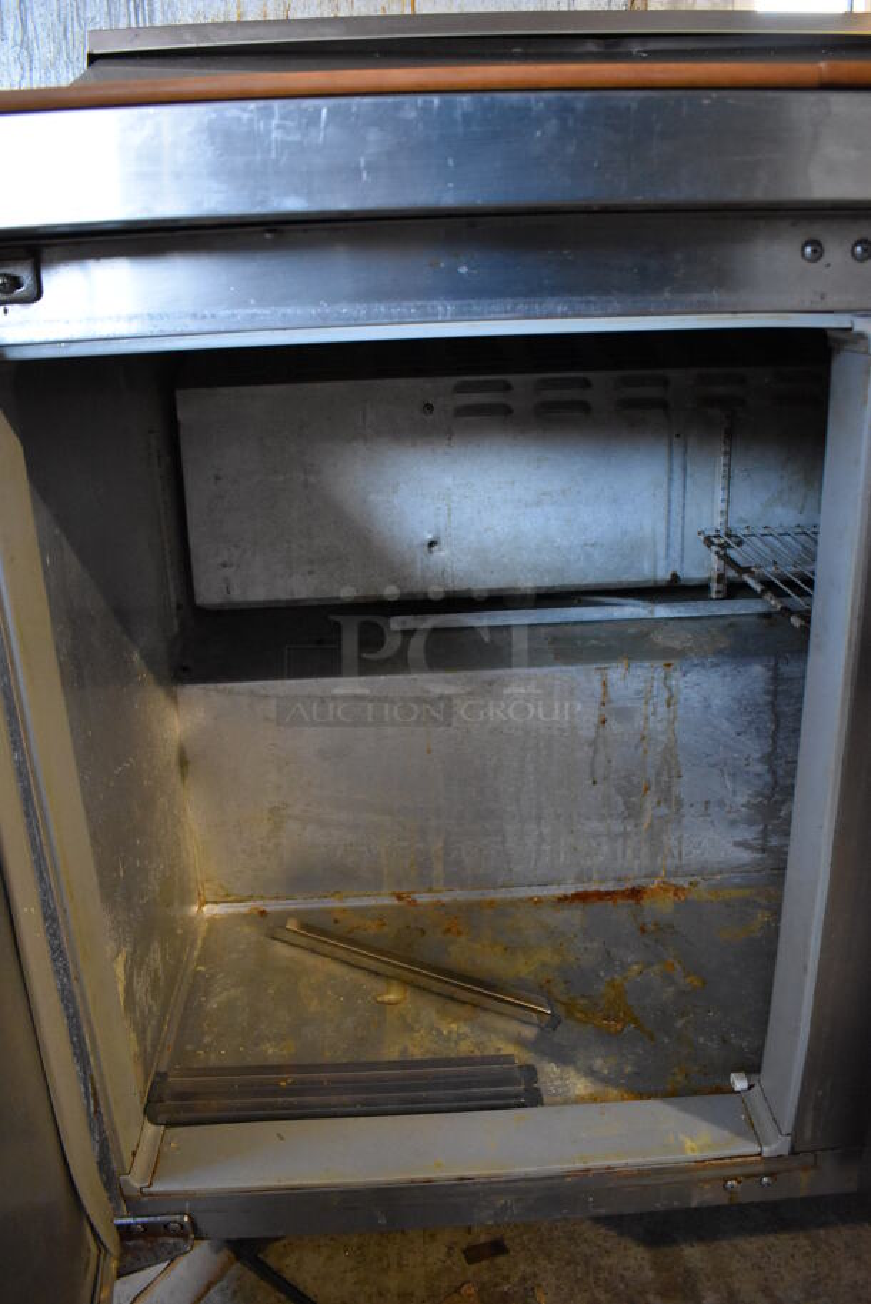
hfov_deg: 48.0
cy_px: 652
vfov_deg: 67.3
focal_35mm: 27
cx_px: 436
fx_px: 978
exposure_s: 1/125
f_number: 3.5
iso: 4500
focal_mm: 18
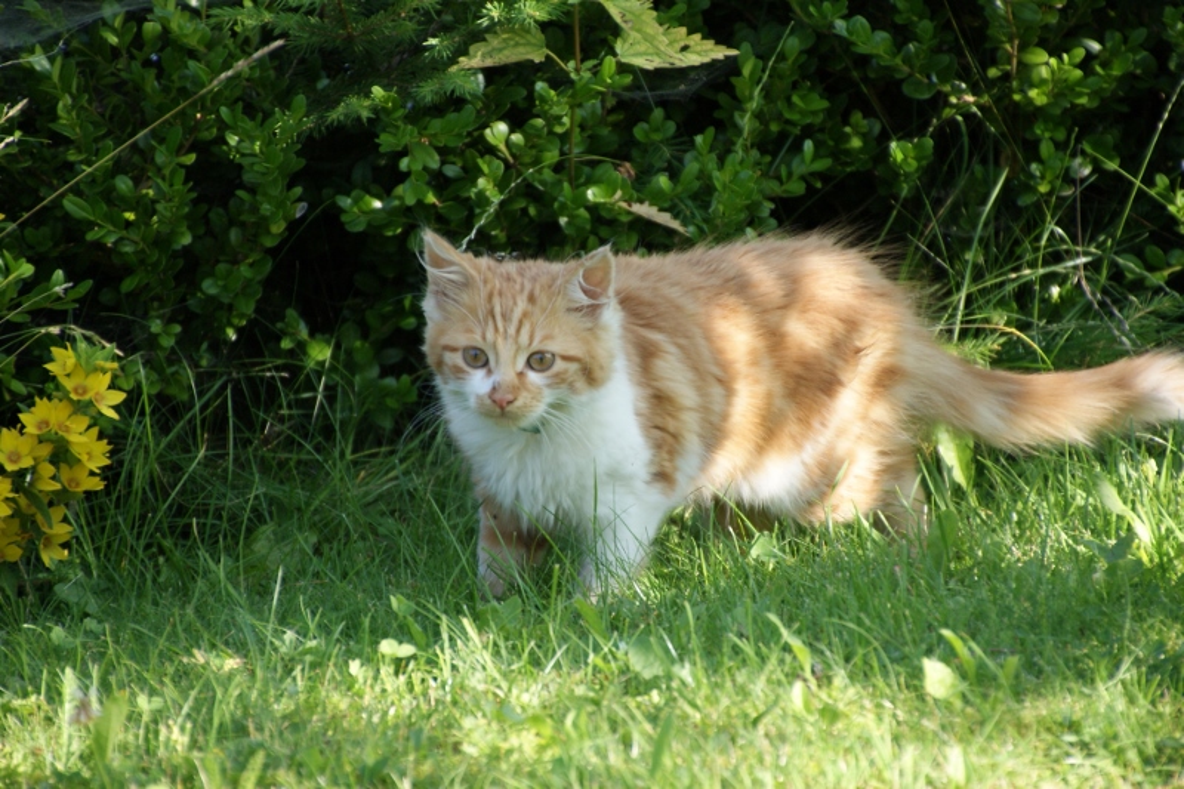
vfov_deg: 3.3
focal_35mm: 420
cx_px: 592
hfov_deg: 4.9
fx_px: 13810
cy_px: 394
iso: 400
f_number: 6.3
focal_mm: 280
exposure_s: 1/200
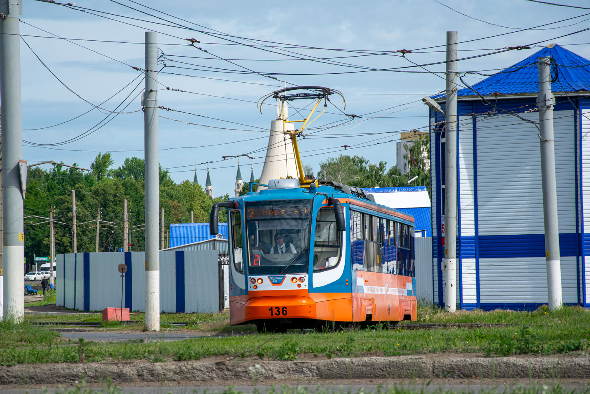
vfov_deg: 8.7
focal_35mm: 158
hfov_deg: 13.0
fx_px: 2581
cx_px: 295
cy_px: 197
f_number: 5.6
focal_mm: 105
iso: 100
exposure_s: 1/640
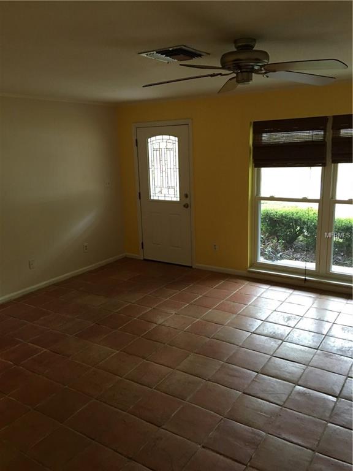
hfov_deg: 48.2
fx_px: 394
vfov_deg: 61.7
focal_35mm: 29
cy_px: 236
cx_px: 176
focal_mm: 4.15
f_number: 2.2
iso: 64
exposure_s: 1/15
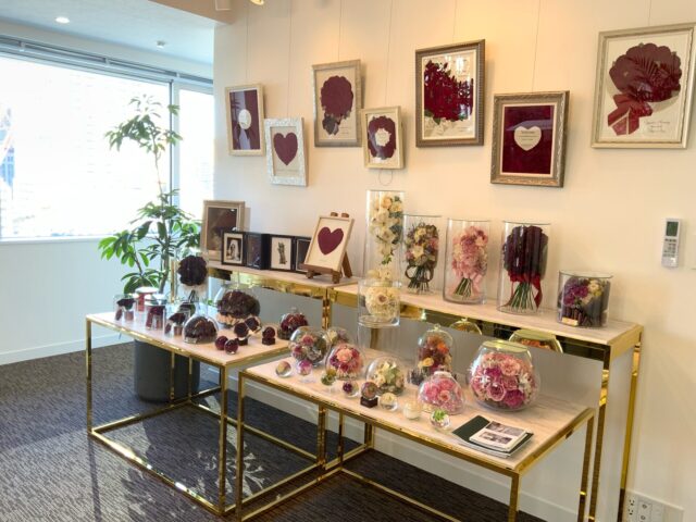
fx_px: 583
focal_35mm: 29
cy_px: 261
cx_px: 348
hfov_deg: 61.7
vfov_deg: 48.2
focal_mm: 3
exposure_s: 1/50
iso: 40
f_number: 1.8
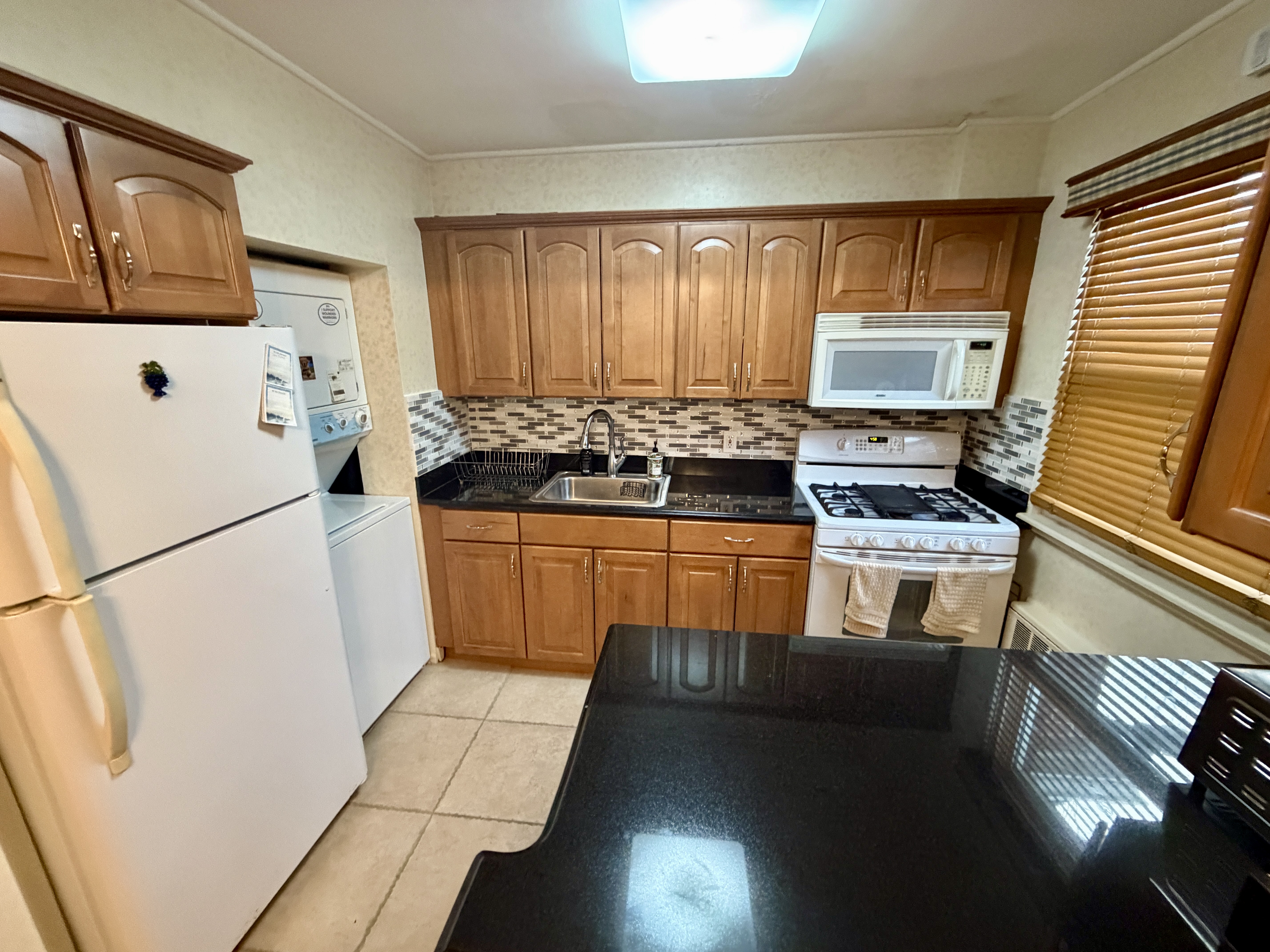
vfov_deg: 85.7
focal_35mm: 14
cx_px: 635
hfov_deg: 102.1
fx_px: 514
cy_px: 476
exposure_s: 1/60
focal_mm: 2.22
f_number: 2.2
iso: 640
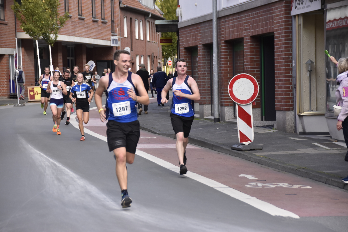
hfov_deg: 13.0
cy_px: 116
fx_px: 1523
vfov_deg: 8.7
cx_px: 174
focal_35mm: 158
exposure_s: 1/1000
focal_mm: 105
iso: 800
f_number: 5.6
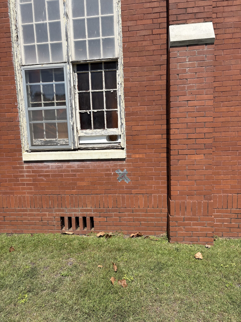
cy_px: 161
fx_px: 241
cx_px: 120
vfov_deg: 67.3
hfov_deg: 53.1
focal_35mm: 26
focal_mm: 5.96
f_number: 1.6
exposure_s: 1/3831
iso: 50
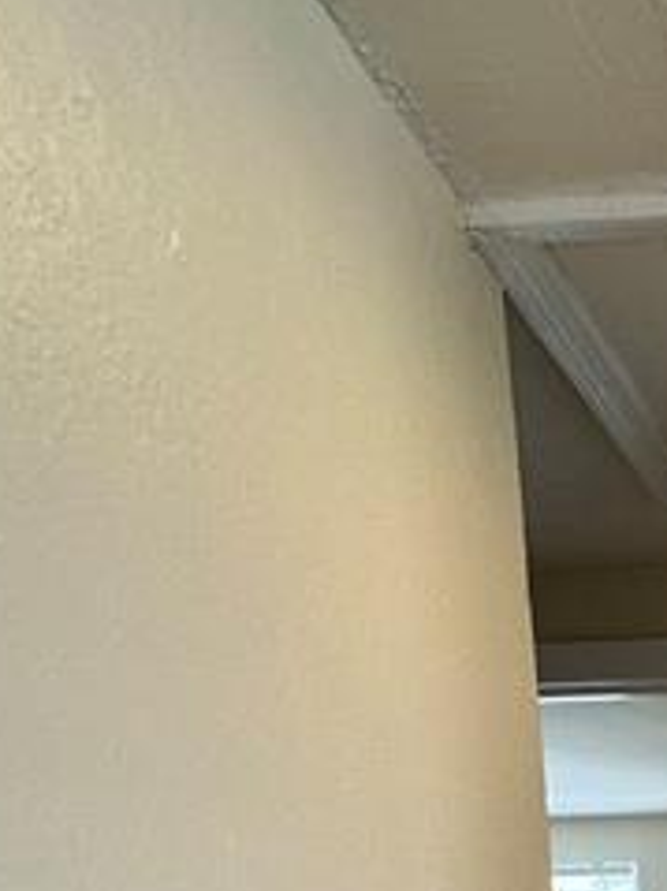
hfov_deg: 26.5
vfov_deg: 29.4
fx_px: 1157
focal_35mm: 45
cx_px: 902
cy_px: 1275
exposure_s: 1/120
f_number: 2.2
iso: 125
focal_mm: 2.22
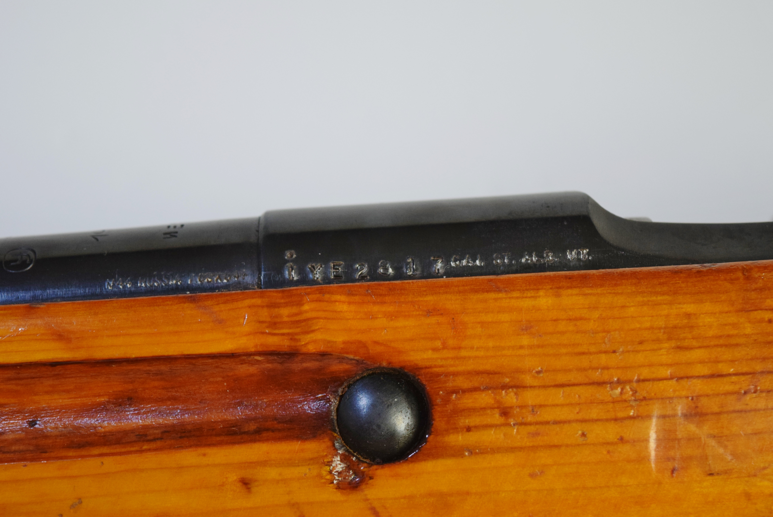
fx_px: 1773
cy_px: 258
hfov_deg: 24.6
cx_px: 386
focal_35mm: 82
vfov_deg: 16.6
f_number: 5.6
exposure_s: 1/125
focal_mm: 55
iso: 1250
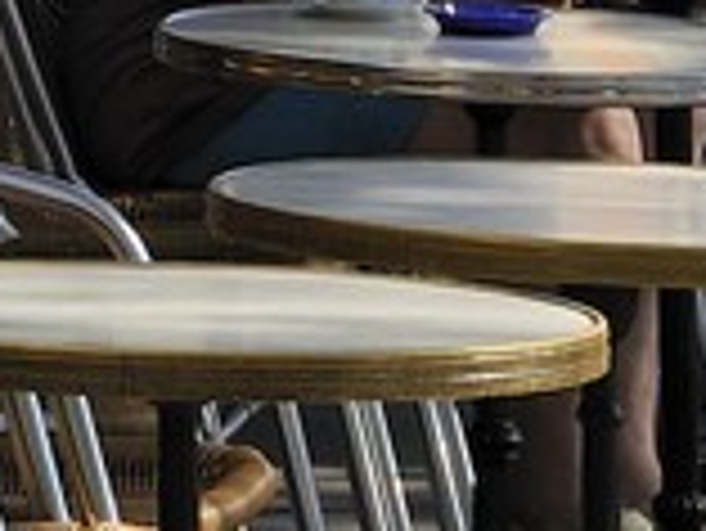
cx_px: -1250
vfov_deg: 2.6
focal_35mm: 549
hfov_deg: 3.5
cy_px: -1971
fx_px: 11206
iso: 200
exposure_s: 1/160
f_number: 8
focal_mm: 56
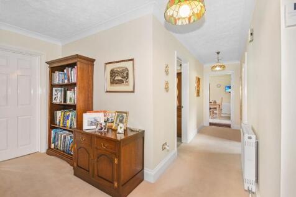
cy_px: 98
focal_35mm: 15
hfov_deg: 100.4
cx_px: 148
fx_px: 123
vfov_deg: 77.3
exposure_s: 1/6
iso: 100
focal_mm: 10
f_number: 4
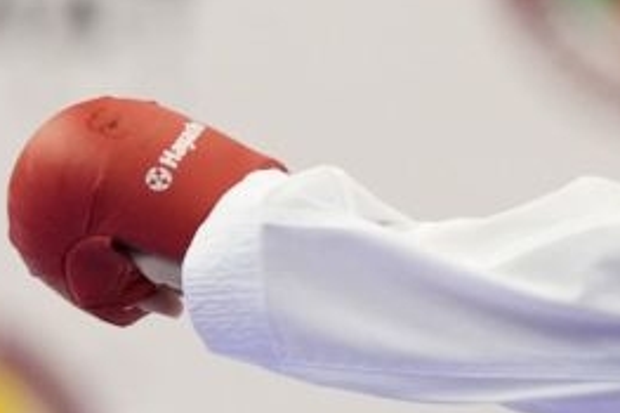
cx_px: 278
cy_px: 253
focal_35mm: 1370
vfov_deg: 1.0
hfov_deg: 1.5
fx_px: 23579
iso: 3200
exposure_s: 1/1000
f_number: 2.8
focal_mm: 200
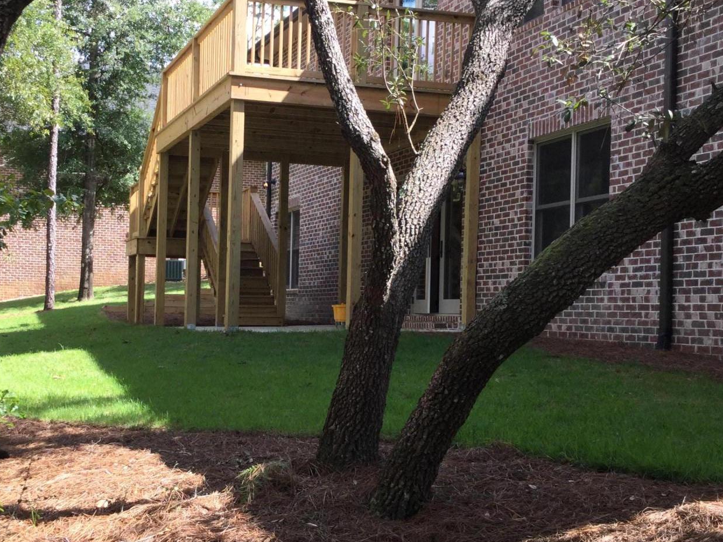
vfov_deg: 29.1
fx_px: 1044
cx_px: 248
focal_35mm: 50
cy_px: 303
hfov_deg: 37.8
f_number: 2.4
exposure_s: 1/289
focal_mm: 3.3
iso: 25
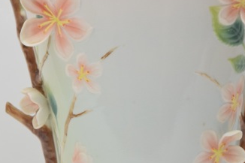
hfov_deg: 12.6
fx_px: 1102
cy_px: 20
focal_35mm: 162
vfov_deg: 8.4
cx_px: 50
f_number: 5.6
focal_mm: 55
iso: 800
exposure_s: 1/125
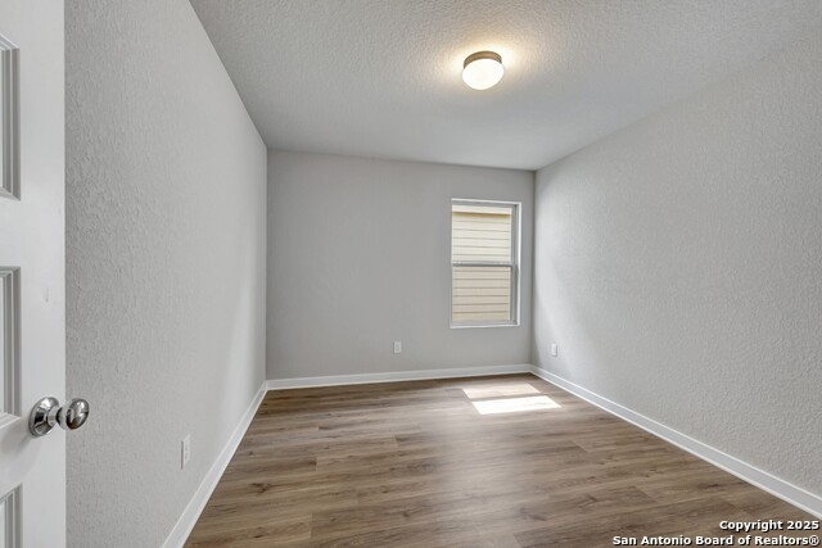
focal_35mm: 14
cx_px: 411
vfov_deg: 81.2
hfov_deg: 104.2
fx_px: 320
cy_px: 274
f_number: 9
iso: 100
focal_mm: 14
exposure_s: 1/2
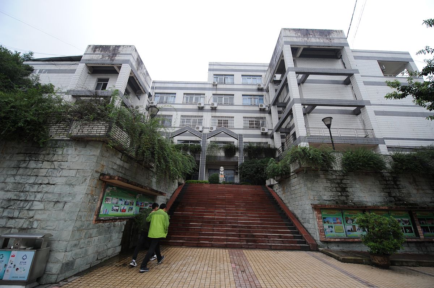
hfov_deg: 104.3
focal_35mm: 14
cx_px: 217
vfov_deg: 81.1
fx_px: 169
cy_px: 144
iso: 400
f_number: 4.5
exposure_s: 1/640
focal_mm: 14
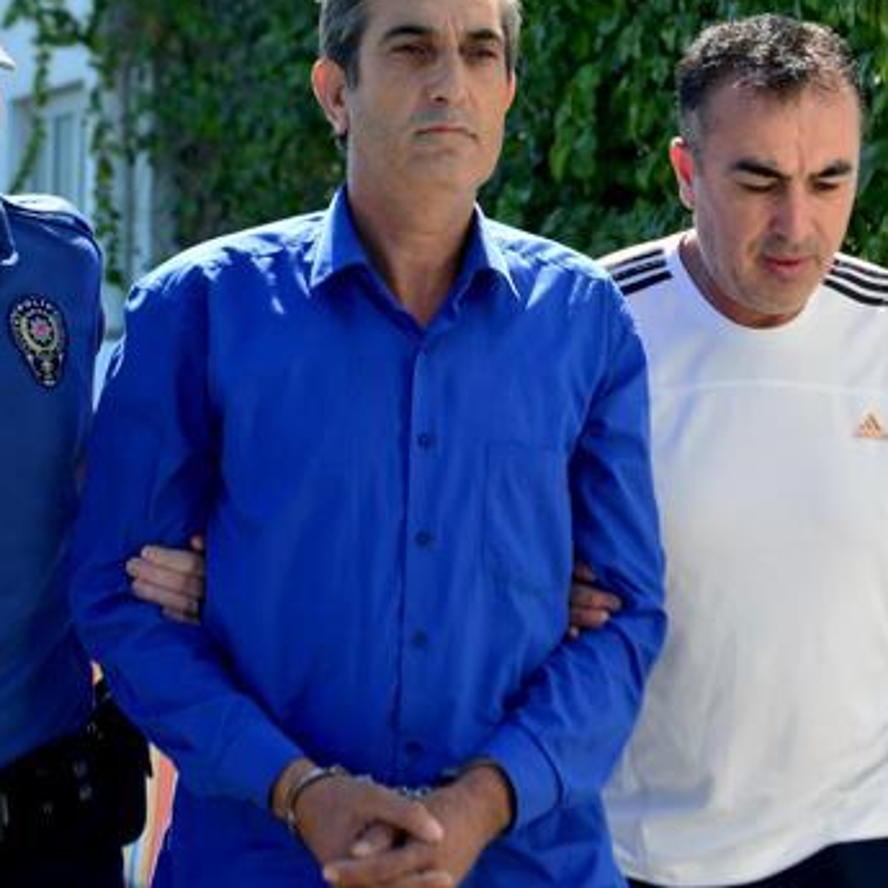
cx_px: 373
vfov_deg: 16.4
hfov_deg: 16.4
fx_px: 3076
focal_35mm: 106
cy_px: 430
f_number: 5.6
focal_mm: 70
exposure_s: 1/800
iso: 400
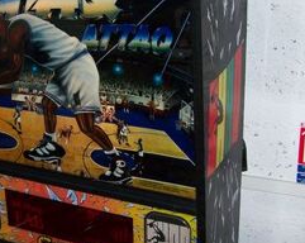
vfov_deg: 20.6
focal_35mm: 74
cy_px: 125
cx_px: 72
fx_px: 667
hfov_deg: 25.4
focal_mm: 6.3
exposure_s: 1/60
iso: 80
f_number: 2.8
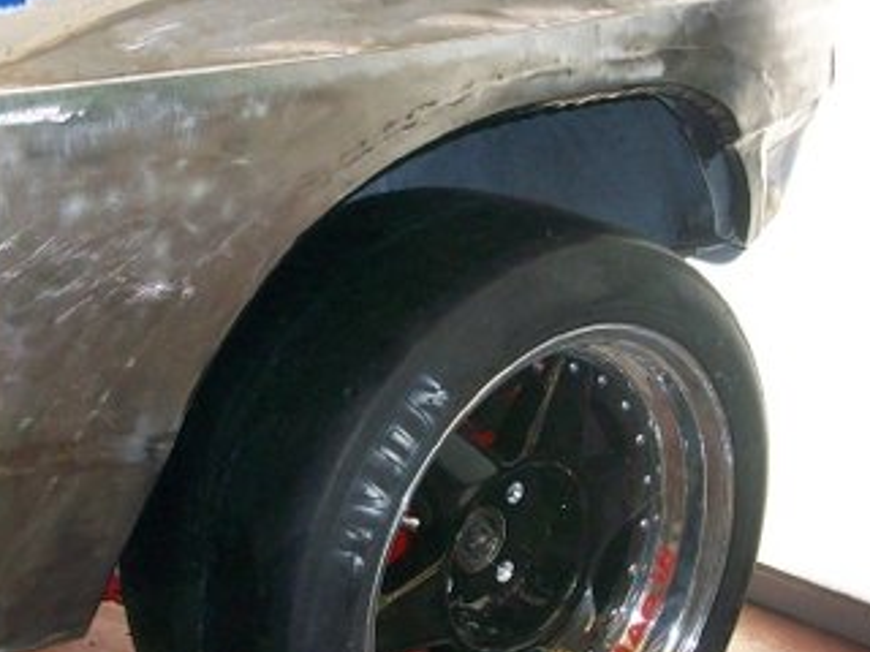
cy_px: 302
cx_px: 275
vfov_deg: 21.6
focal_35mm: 68
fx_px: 1709
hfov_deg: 28.3
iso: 160
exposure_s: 1/101
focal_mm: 5.7
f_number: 2.8
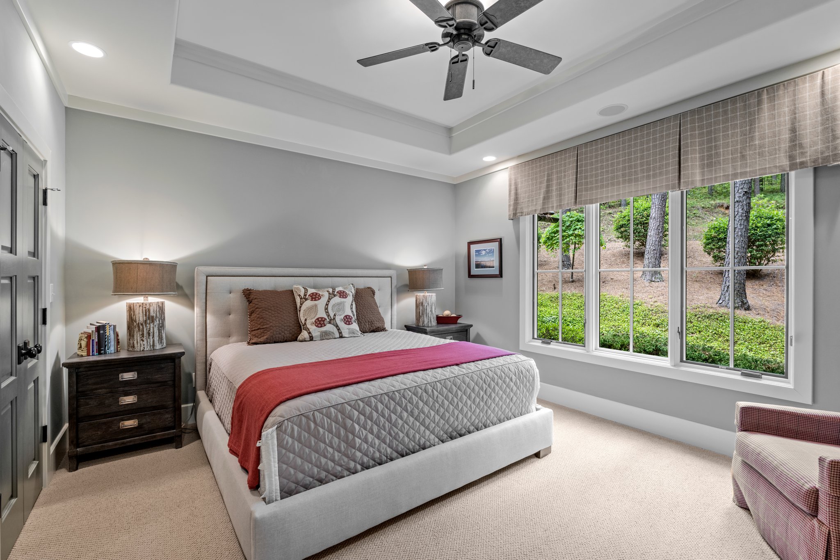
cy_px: 280
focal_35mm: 16
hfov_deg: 96.7
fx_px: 373
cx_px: 420
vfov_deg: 73.7
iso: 250
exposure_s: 1/1.25
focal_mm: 16
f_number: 8
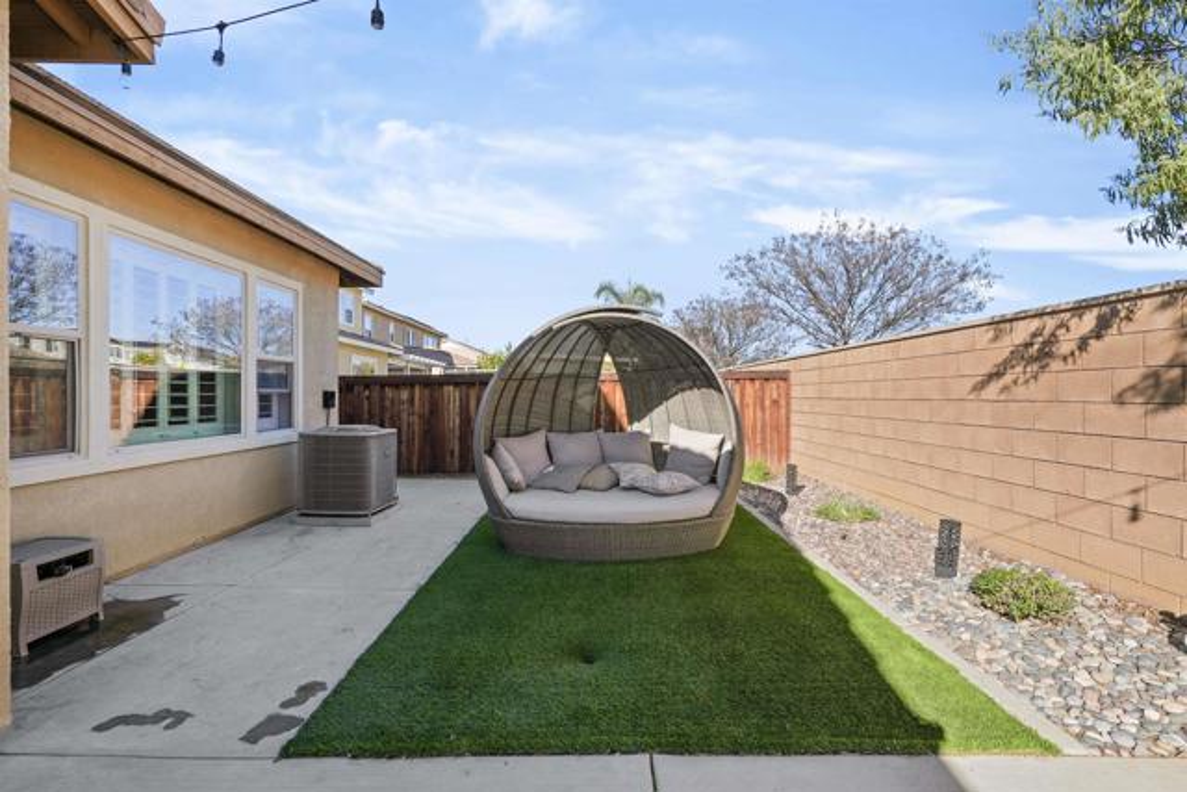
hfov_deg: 91.6
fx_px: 577
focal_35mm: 18
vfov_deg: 68.9
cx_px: 594
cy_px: 396
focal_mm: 17.5
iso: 64
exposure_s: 1/125
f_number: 5.6
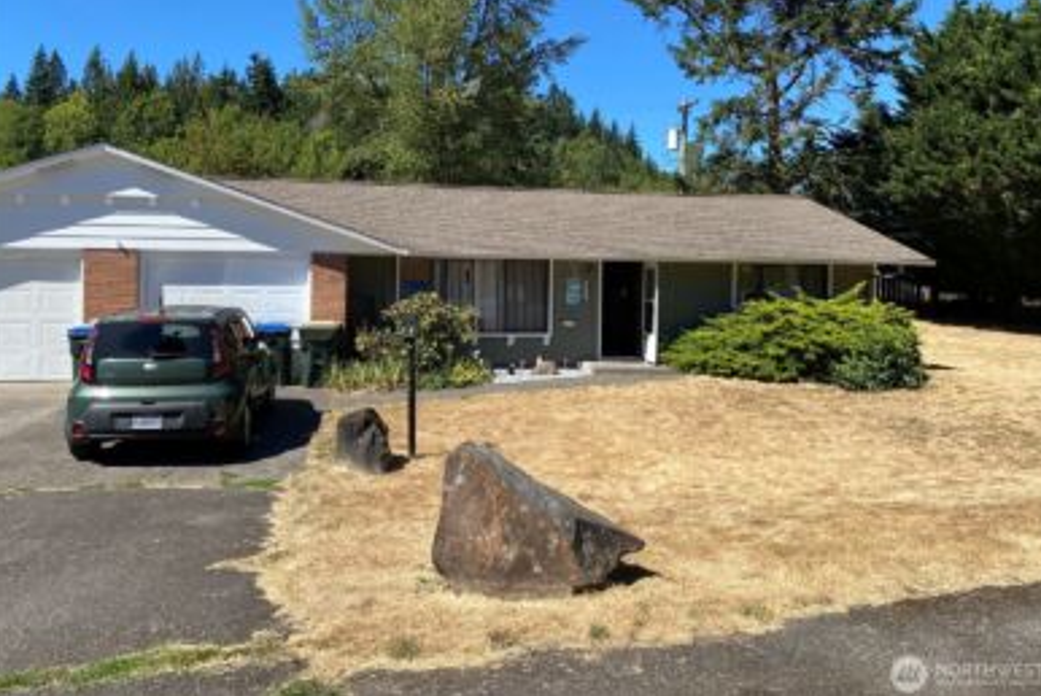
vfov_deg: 46.3
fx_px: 810
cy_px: 297
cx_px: 526
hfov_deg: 65.4
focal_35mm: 28
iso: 32
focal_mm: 4.25
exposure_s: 1/2463
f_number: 1.8
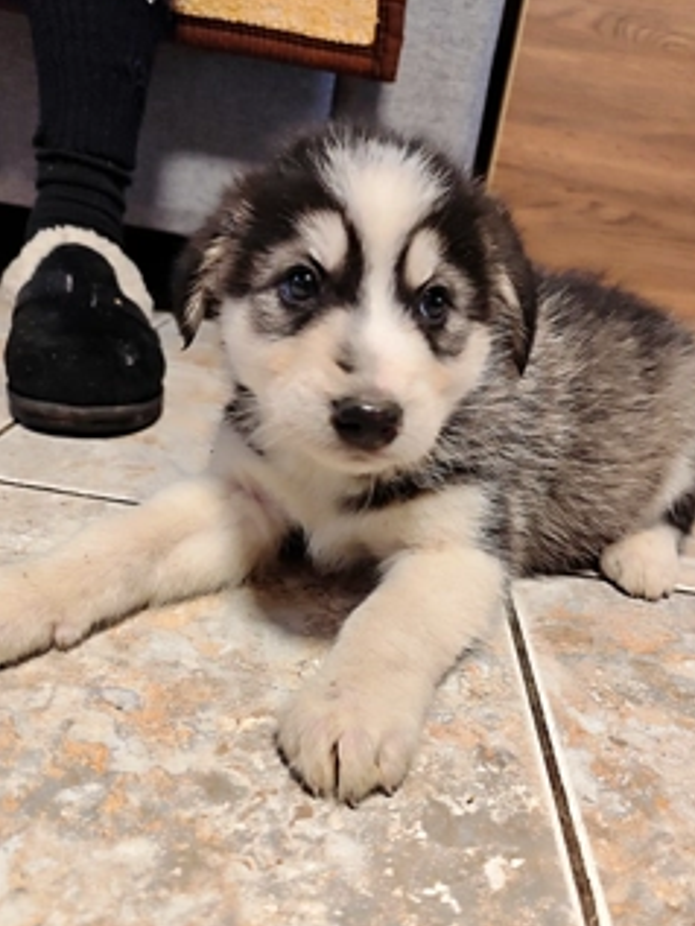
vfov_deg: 61.0
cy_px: 567
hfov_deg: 48.2
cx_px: 377
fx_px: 776
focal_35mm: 29
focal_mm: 6.19
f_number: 1.65
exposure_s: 1/25
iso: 1250
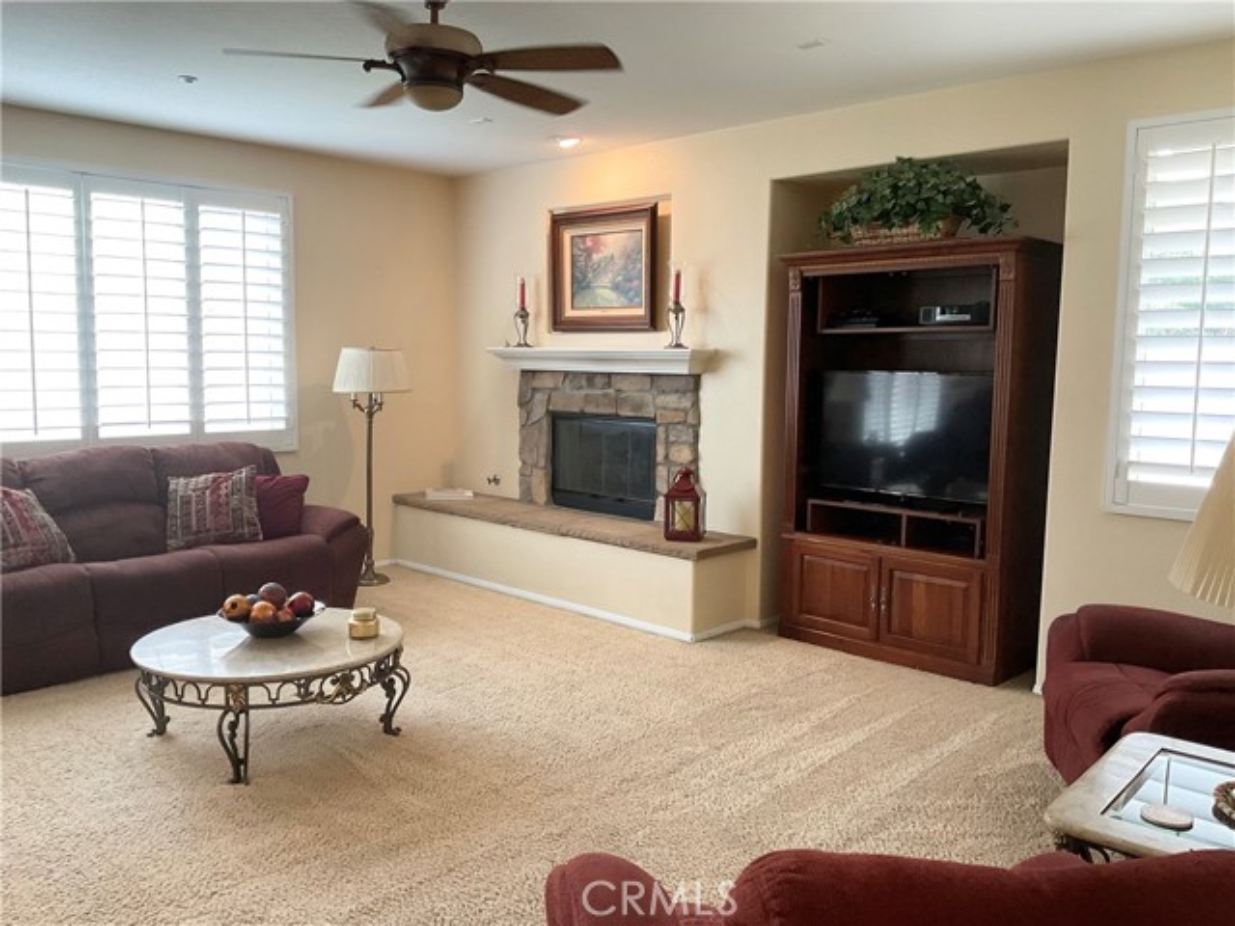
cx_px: 618
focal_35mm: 29
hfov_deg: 61.7
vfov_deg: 48.2
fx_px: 1035
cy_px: 463
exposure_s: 1/60
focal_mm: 3
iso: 100
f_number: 1.8
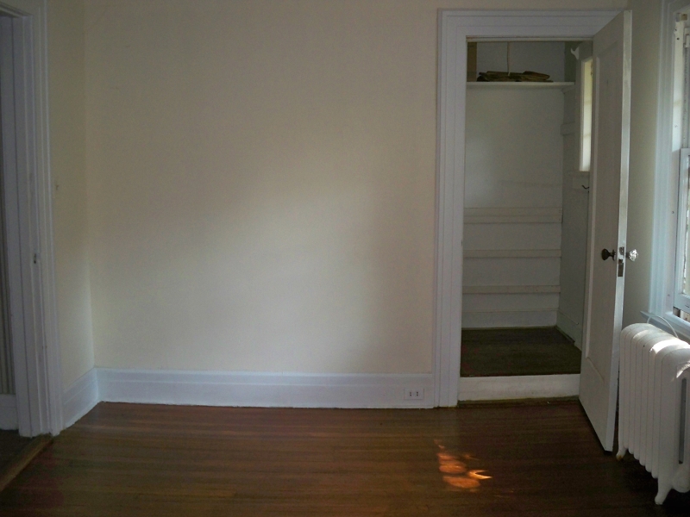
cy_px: 258
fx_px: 698
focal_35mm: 35
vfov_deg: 40.7
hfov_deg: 52.6
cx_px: 345
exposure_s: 1/60
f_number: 3.1
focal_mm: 6.3
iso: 200
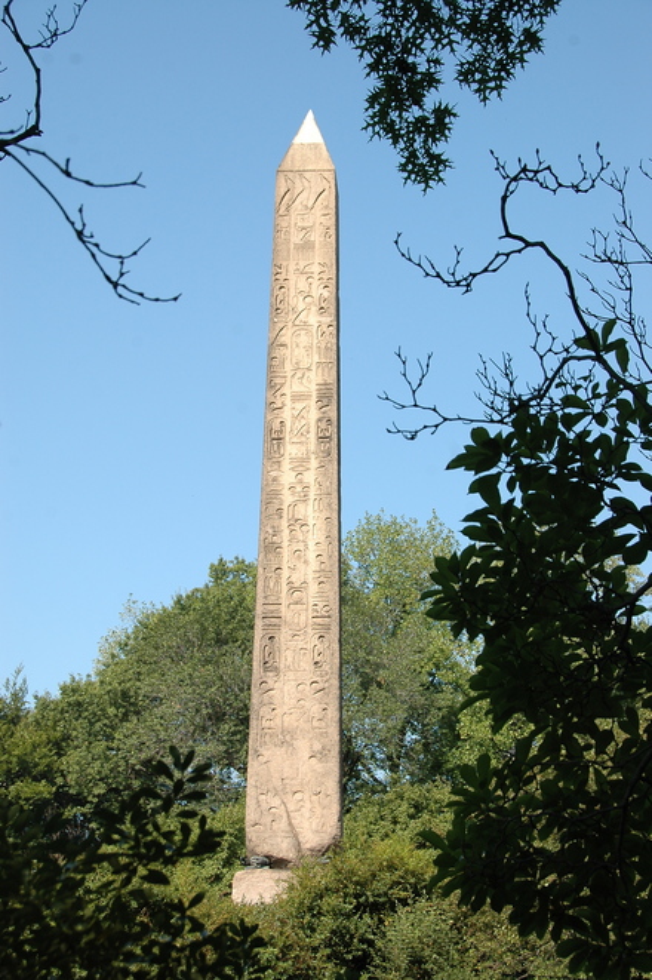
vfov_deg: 29.3
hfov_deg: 19.7
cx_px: 326
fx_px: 1876
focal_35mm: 69
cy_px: 490
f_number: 9
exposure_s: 1/320
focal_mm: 46
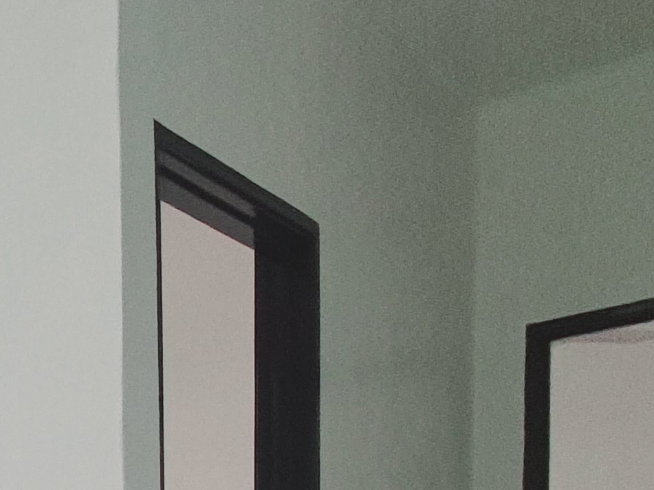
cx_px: -475
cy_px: 821
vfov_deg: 19.1
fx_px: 1190
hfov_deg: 21.7
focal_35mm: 63
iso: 50
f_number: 2.2
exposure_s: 1/140
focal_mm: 1.8
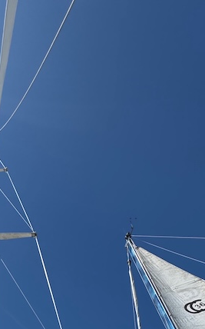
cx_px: -8
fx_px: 331
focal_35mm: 37
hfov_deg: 31.3
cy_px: 385
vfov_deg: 39.6
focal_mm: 2.22
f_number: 2.2
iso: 50
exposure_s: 1/2273
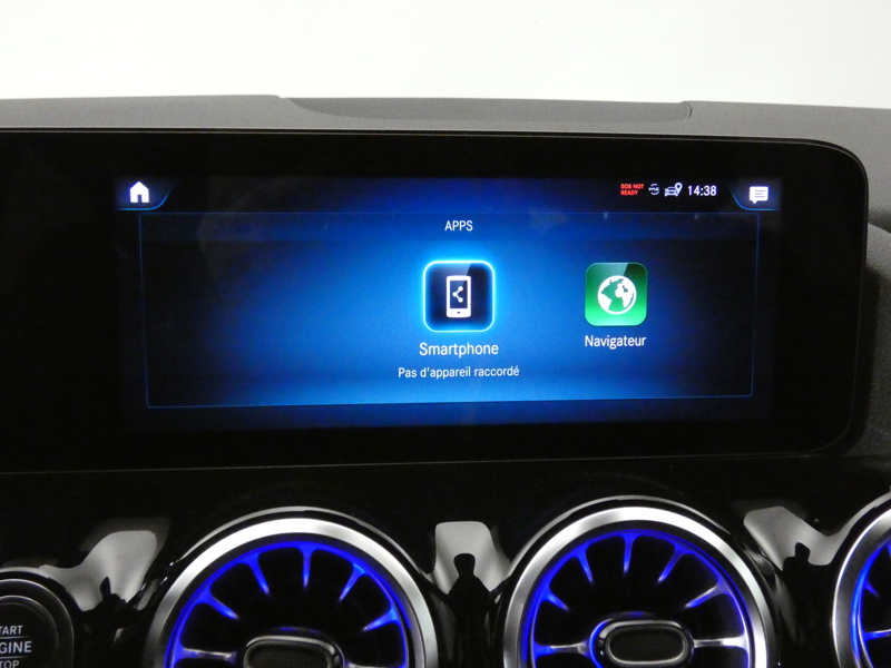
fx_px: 824
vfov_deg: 44.2
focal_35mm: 32
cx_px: 446
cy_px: 334
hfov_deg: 56.8
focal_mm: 5.8
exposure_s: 1/60
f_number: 3.4
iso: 3200
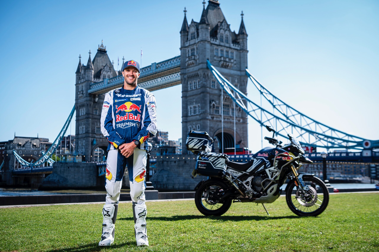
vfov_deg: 29.8
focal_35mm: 45
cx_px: 190
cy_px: 126
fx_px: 473
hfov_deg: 43.6
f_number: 5.6
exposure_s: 1/250
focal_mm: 45
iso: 50
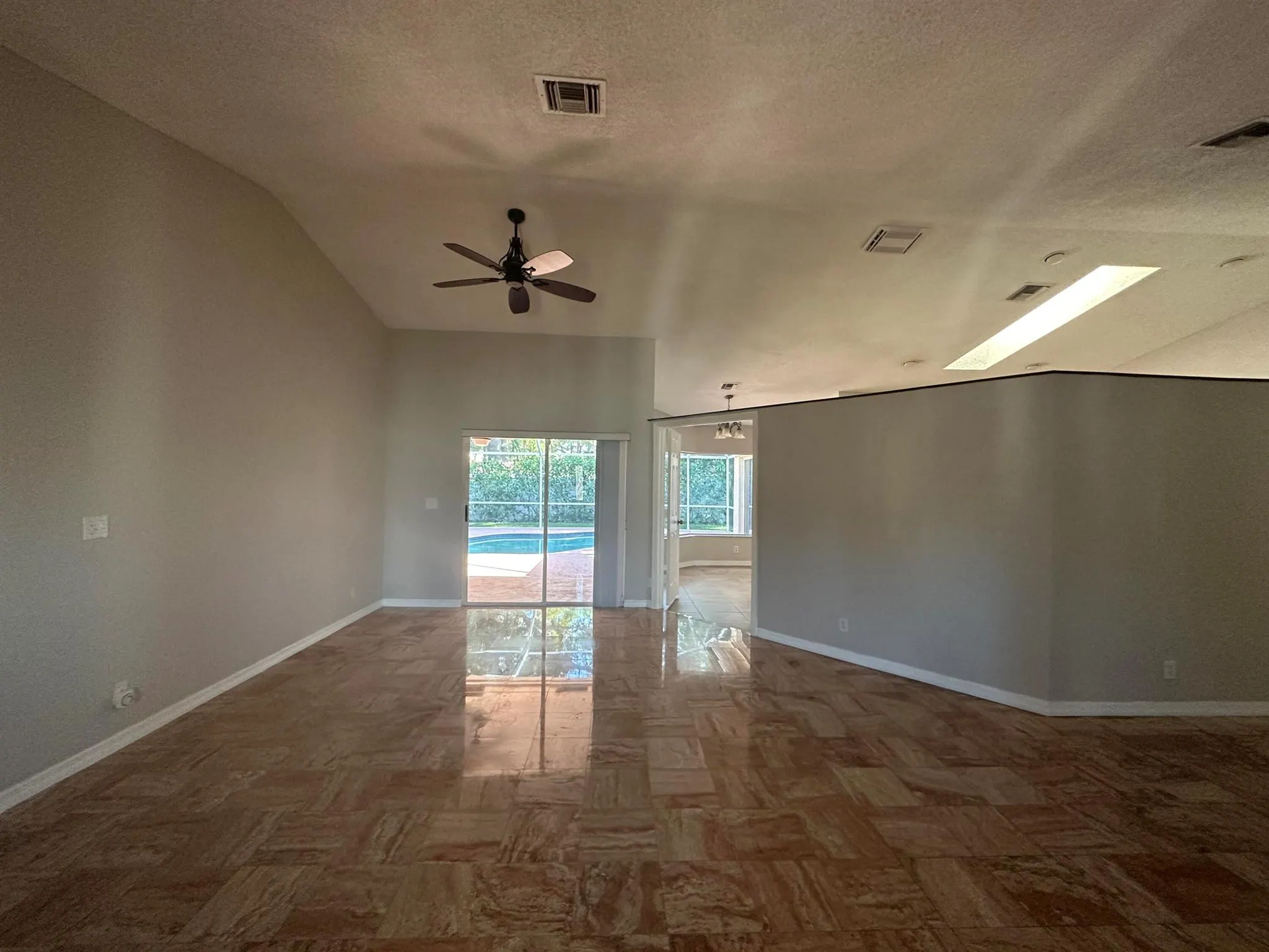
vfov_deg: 85.7
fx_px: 513
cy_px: 476
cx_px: 634
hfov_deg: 102.1
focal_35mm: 14
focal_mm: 2.22
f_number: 2.2
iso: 320
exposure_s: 1/60
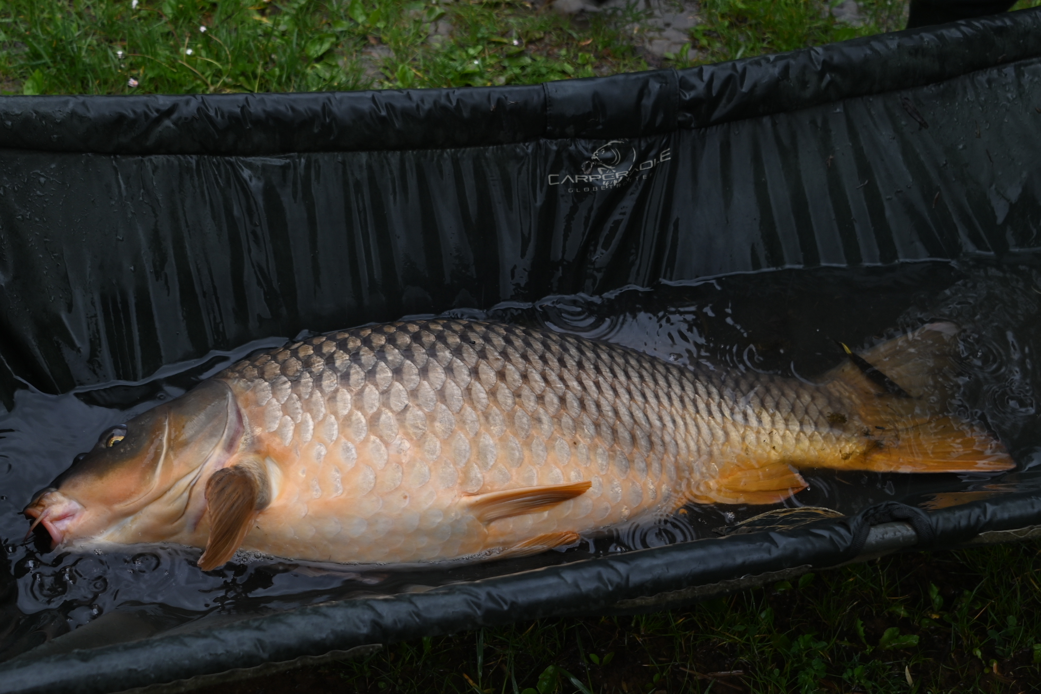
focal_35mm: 66
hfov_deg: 30.5
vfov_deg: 20.6
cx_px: 520
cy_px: 347
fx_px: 1908
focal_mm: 44
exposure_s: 1/125
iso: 100
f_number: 6.3
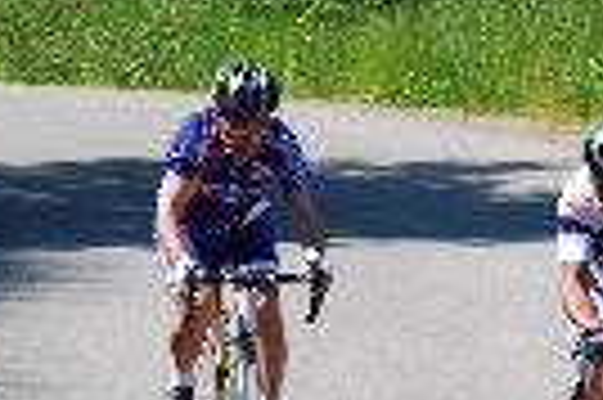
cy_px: 330
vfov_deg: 2.5
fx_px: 9285
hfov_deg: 3.7
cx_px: 729
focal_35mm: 555
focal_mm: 110
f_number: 9
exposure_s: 1/125
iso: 100
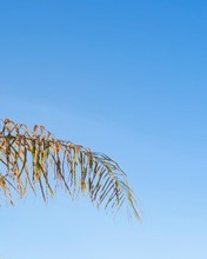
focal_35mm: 74
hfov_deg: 11.3
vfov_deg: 21.3
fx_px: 567
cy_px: 399
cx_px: 630
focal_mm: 16
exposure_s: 1/500
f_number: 8
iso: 500
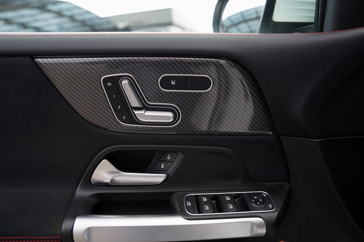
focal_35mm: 24
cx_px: 182
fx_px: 243
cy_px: 121
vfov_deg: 53.1
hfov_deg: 73.7
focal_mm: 24
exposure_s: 1/30
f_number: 2.8
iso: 200
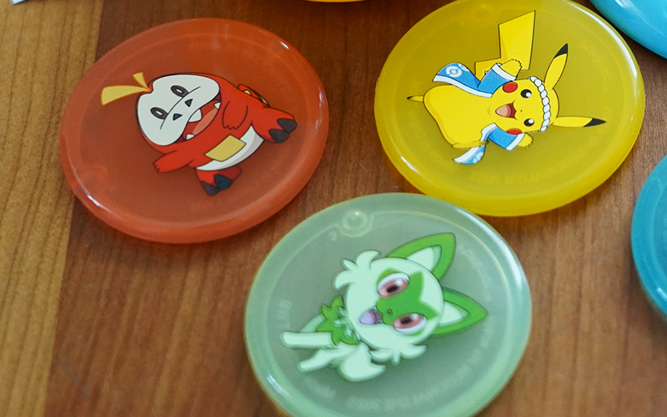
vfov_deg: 9.2
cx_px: 603
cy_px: -18
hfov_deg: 14.7
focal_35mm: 141
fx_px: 2563
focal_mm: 63
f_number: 5
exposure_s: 1/125
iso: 5000
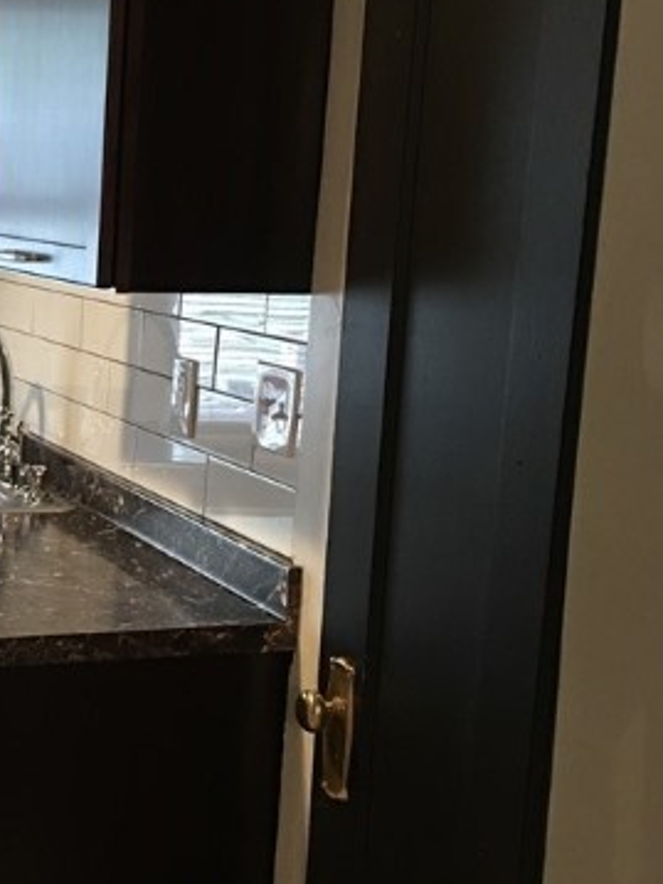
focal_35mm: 62
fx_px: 1584
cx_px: -20
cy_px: 517
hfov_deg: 22.6
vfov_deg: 31.1
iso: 50
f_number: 2.2
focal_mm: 4.15
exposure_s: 1/4
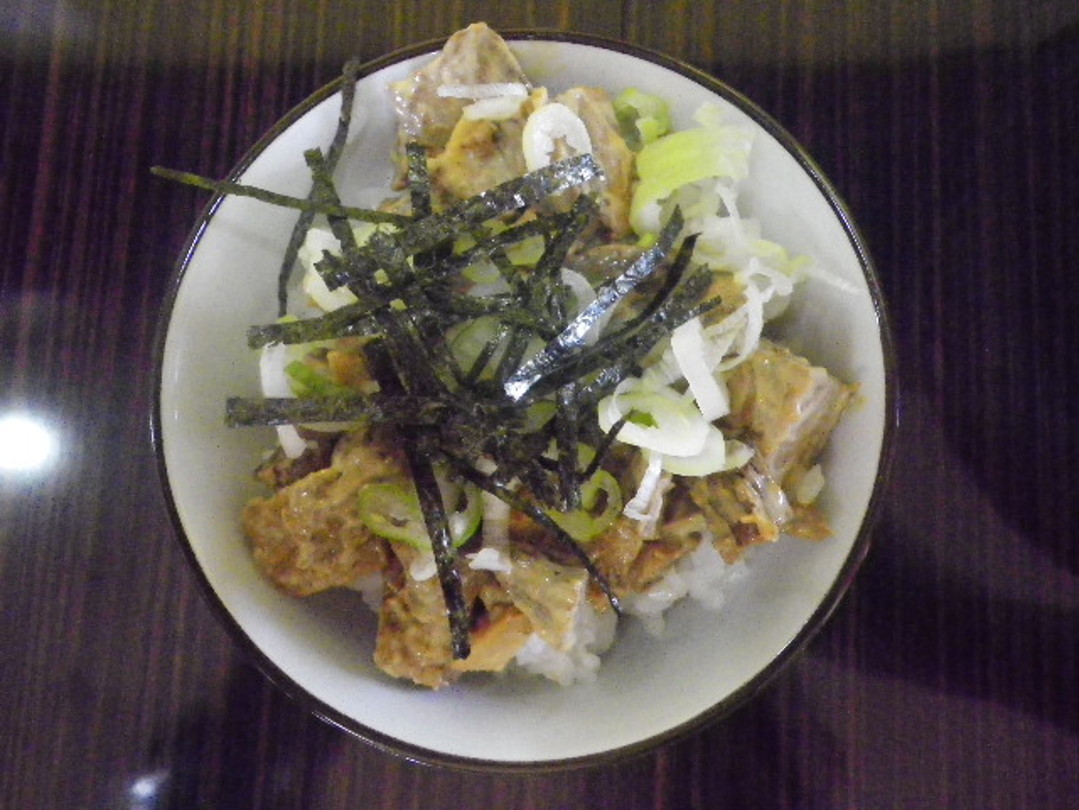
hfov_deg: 63.4
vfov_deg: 49.7
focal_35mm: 28
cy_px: 405
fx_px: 873
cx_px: 540
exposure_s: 1/50
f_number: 2.6
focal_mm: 4.9
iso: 800
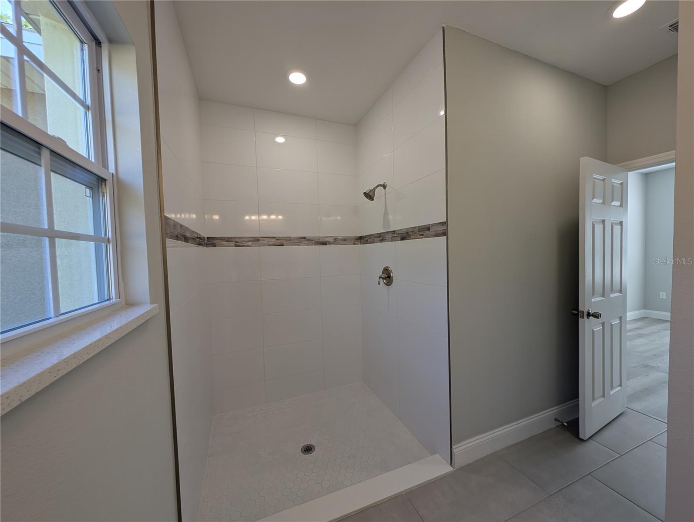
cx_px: 347
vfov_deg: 94.6
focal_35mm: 12
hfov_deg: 110.5
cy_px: 261
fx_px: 241
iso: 56
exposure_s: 1/120
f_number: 1.95
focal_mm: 2.23
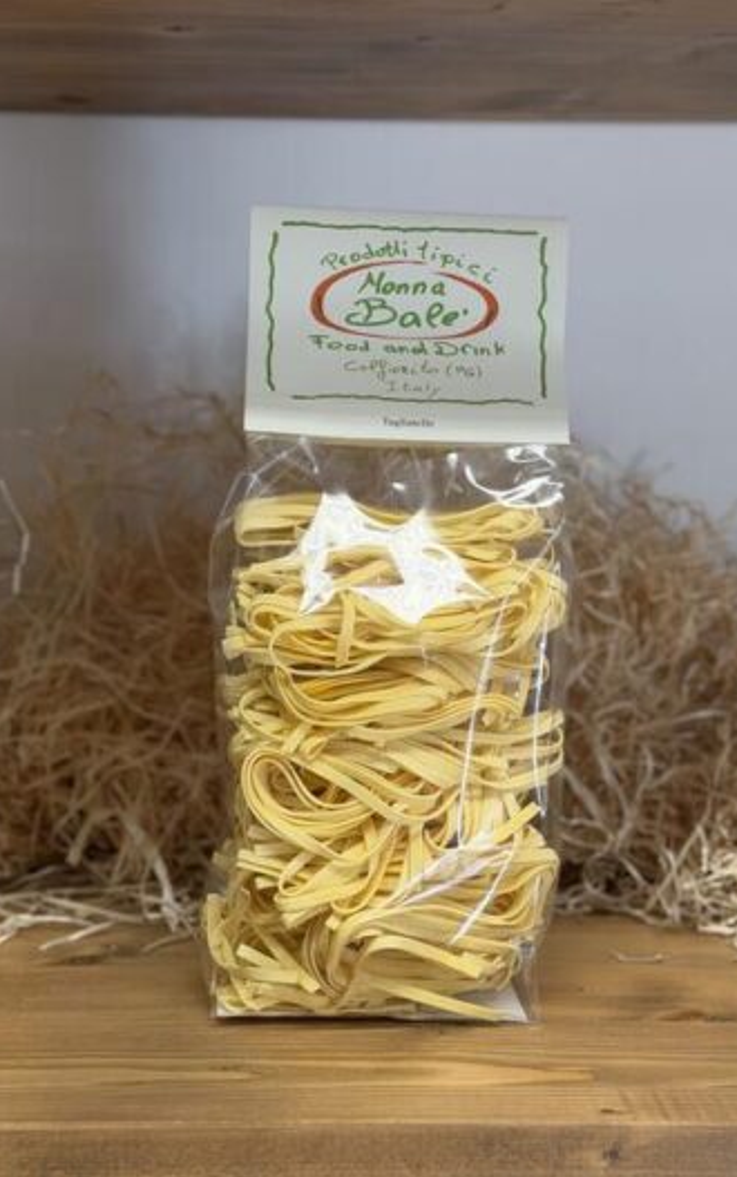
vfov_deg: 38.8
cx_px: 391
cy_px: 582
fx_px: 1669
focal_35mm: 52
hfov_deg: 24.9
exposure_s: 1/100
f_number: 1.78
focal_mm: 6.76
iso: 80
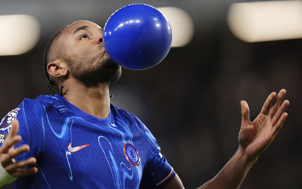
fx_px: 4206
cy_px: 102
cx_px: 121
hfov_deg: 4.1
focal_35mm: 511
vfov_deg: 2.6
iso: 4000
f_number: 2.8
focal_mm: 400
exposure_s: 1/2000
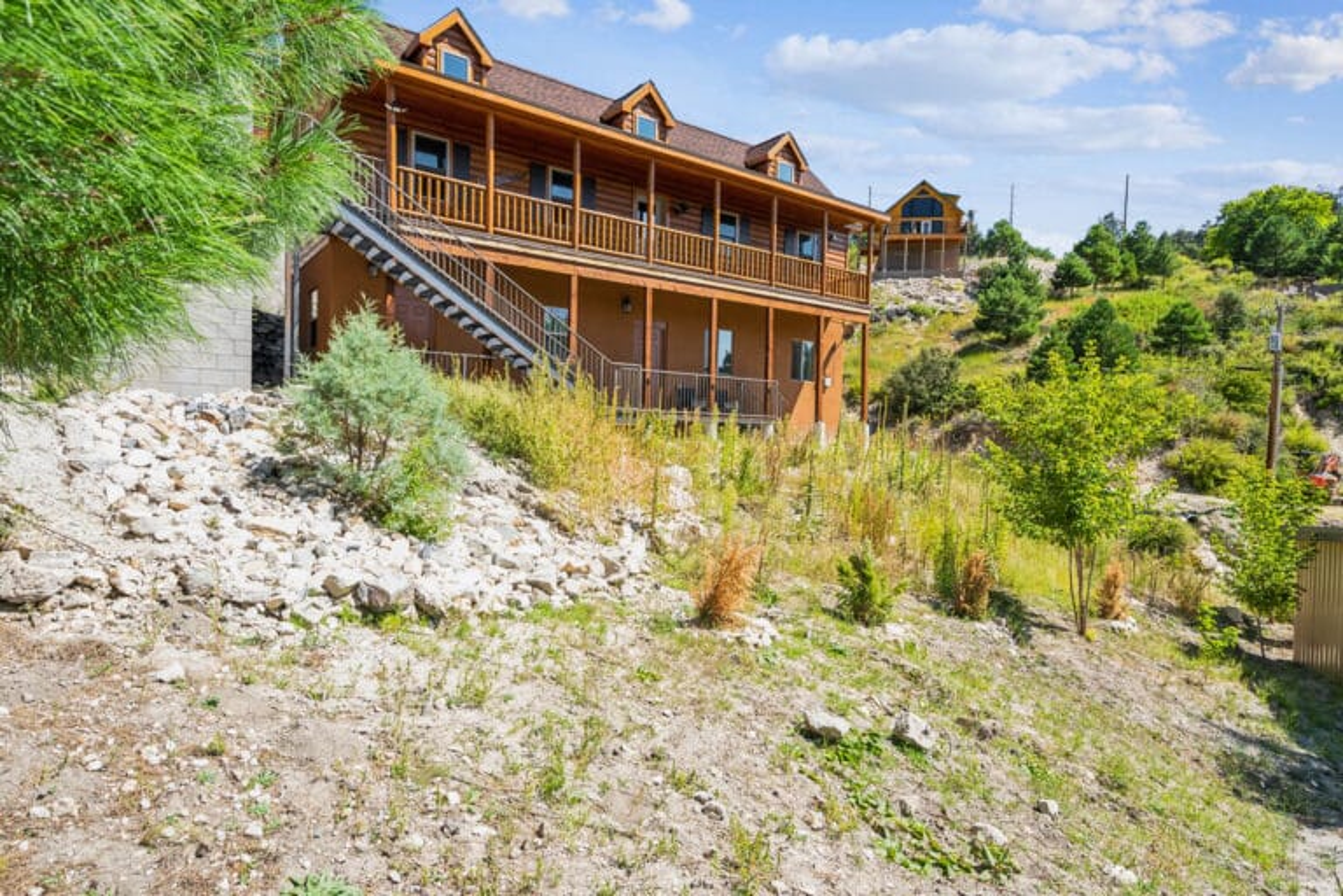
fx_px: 671
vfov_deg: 67.4
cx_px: 672
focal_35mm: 18
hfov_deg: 90.0
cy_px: 448
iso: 100
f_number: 8
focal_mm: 18
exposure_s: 1/50
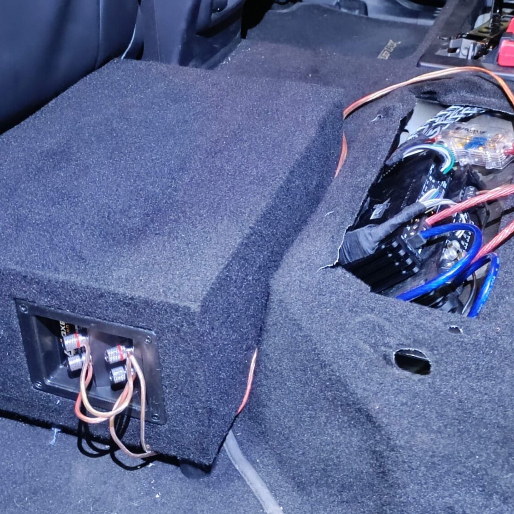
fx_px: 806
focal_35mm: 48
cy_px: 151
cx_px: 322
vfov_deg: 34.8
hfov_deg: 35.2
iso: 2542
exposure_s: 1/12.5
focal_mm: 5.59
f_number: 1.88
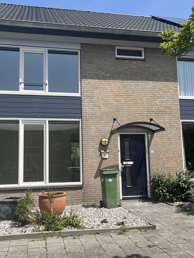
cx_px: 88
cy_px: 130
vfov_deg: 52.6
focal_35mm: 35
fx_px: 262
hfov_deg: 40.7
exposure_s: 1/3215
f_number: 1.6
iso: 50
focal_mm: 5.1
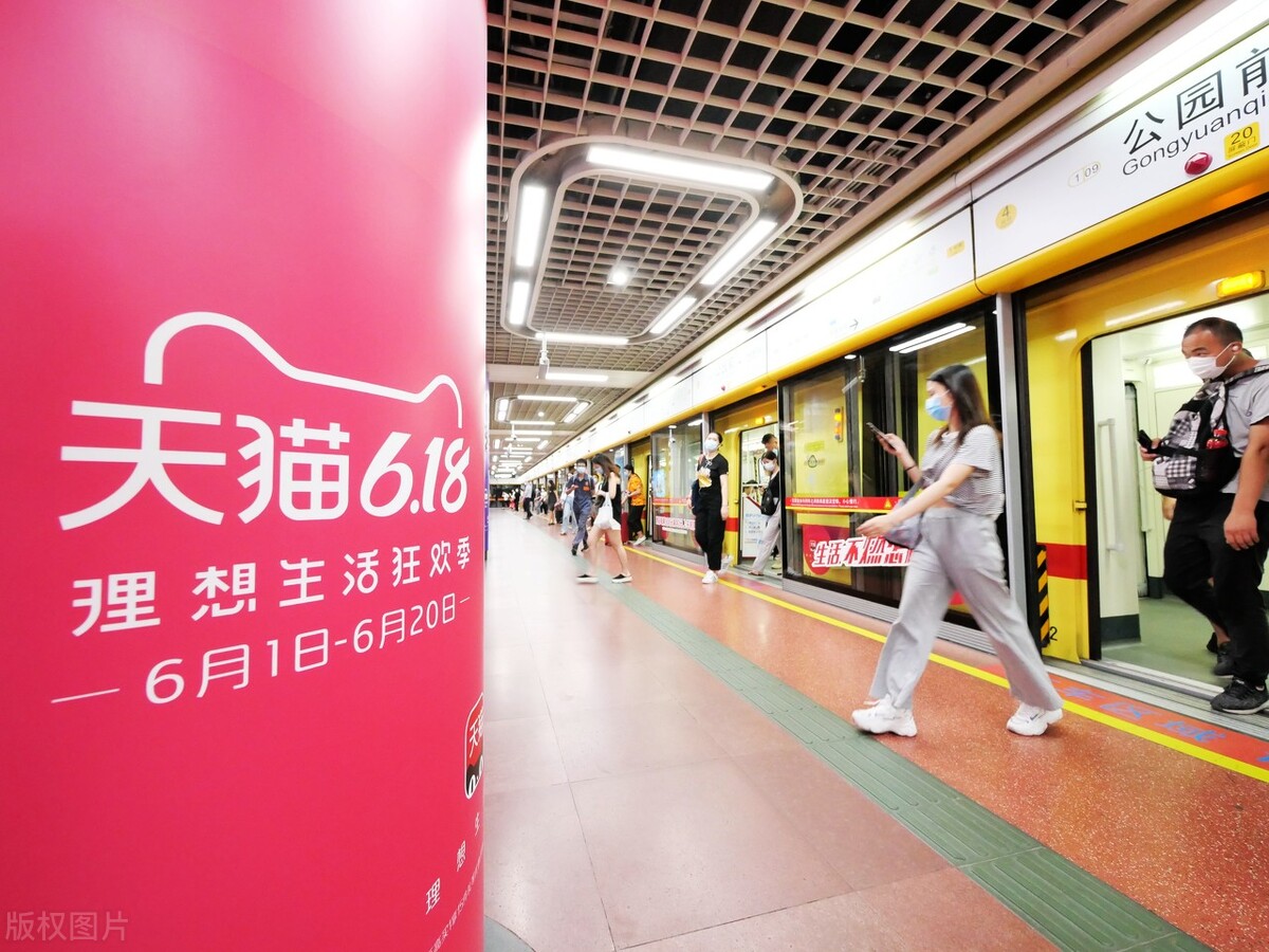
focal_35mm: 14
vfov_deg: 85.7
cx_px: 634
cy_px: 476
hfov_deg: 102.1
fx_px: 513
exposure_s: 1/80
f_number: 4
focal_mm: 7
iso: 3200
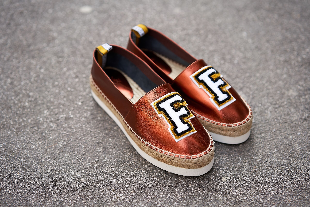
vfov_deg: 24.6
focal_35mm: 55
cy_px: 104
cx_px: 155
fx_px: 474
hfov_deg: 36.2
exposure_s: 1/500
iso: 100
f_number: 2.8
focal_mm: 55
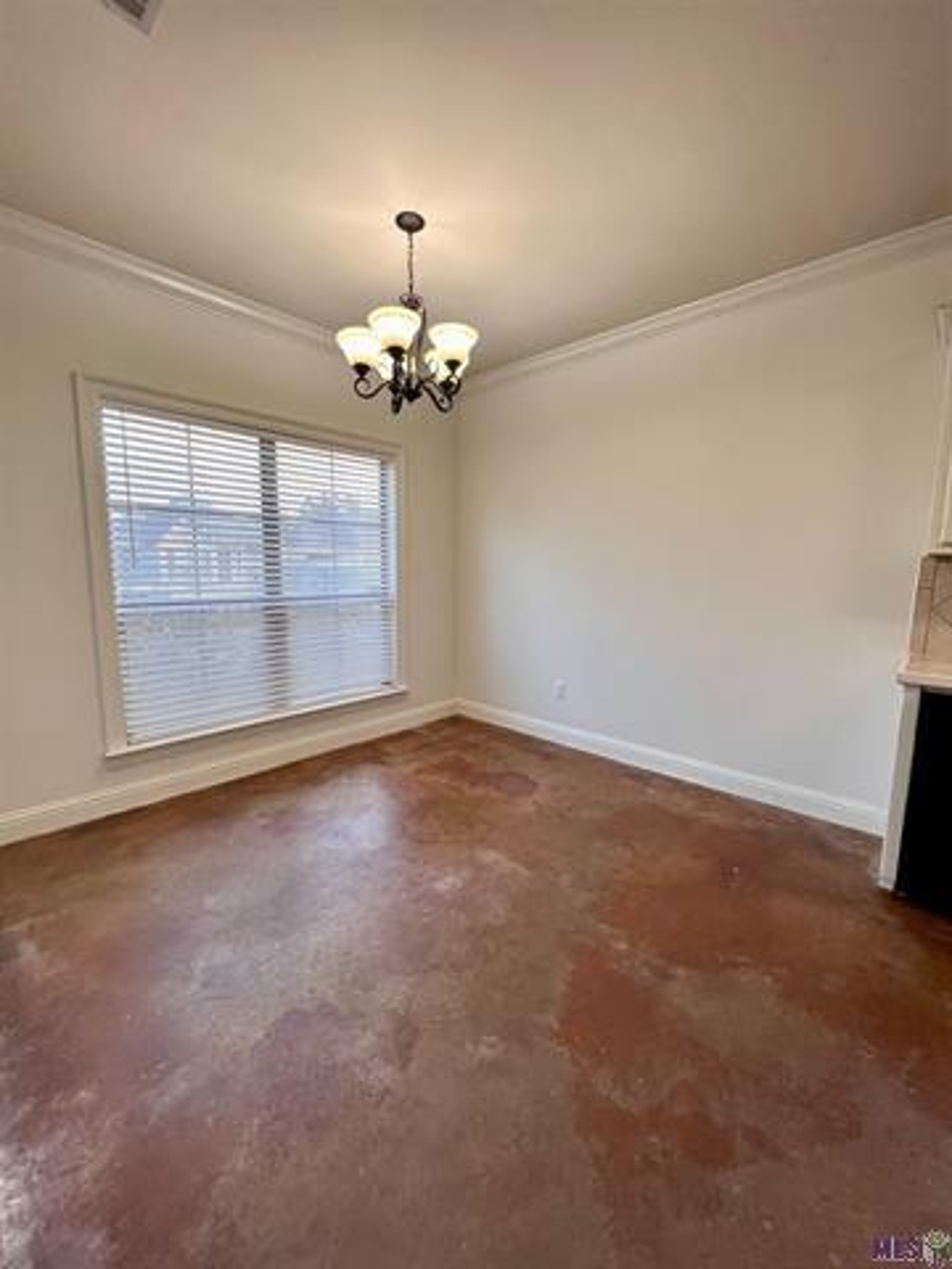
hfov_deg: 89.9
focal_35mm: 13
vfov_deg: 106.2
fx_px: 477
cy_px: 634
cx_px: 476
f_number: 1.8
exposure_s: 1/120
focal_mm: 1.57
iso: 200
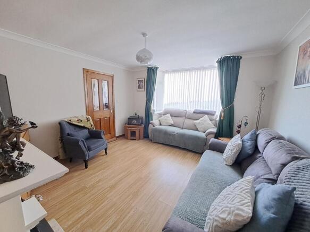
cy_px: 116
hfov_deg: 106.2
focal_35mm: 13
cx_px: 155
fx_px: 116
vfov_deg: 89.9
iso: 400
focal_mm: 1.42
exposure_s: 1/25
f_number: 2.2
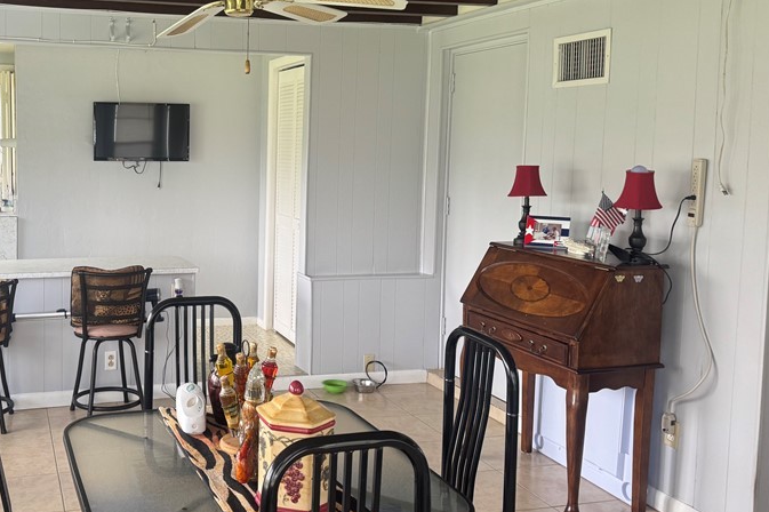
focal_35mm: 38
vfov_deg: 34.9
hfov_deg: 48.9
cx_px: 200
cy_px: 200
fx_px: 811
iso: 160
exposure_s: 1/121
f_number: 1.78
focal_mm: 6.76
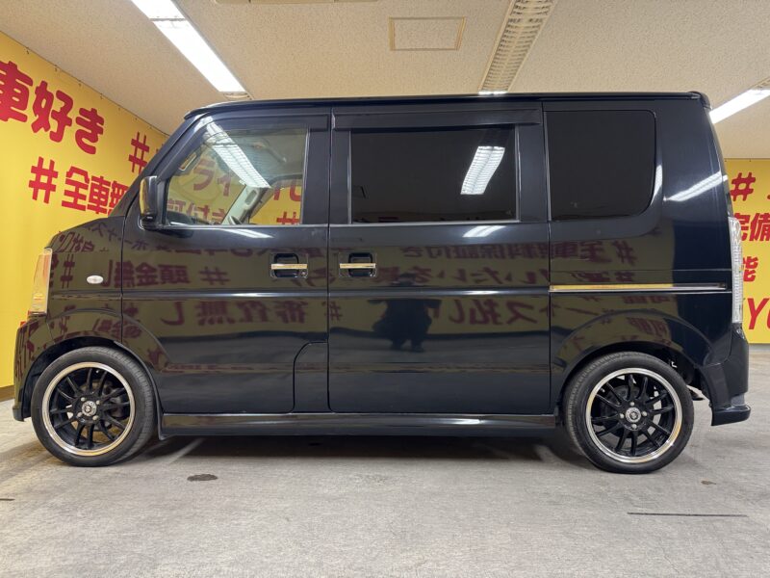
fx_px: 534
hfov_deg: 71.6
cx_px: 385
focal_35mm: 24
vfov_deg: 56.8
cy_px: 289
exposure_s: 1/50
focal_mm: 6.76
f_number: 1.78
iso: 250
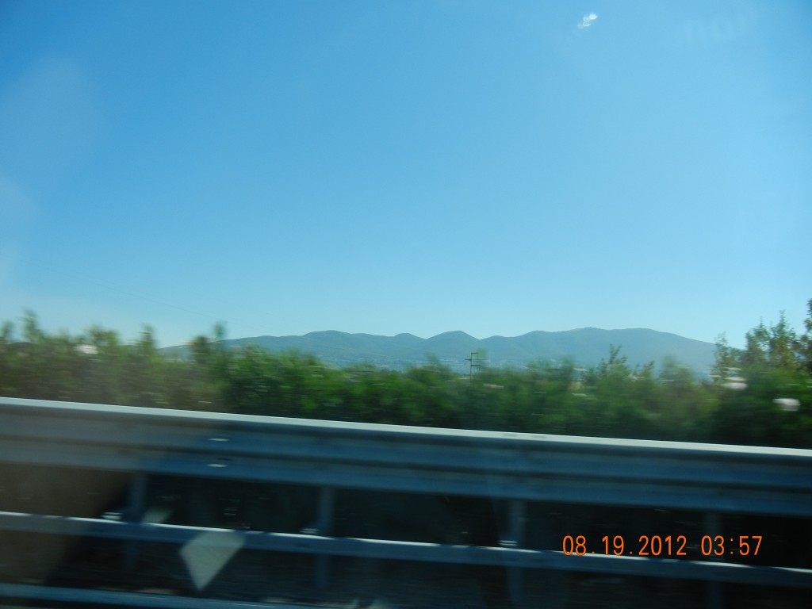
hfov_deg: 60.0
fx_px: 704
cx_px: 406
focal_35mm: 30
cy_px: 304
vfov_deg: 46.8
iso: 160
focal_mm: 5.4
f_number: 7
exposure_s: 1/314
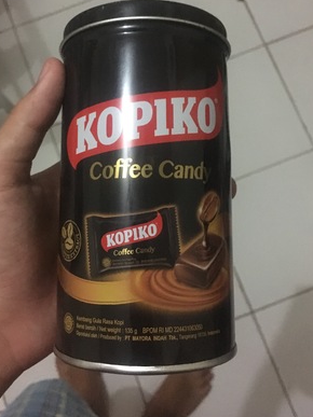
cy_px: 167
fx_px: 434
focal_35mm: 36
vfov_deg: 51.0
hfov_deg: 39.6
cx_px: 147
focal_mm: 4.15
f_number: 2.2
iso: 800
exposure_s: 1/17
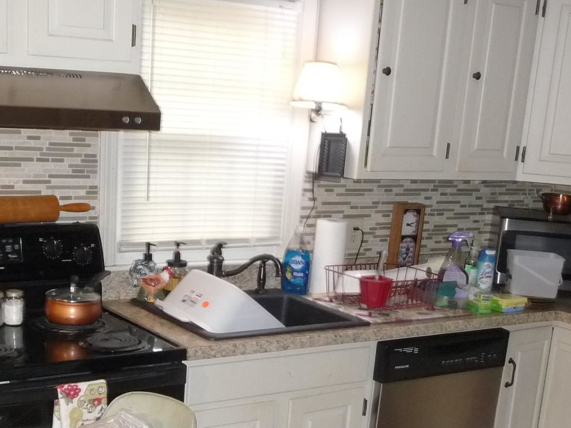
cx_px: 244
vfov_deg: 25.4
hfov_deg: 34.3
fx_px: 924
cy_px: 372
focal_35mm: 56
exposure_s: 1/8
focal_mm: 4.7
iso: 320
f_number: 3.3
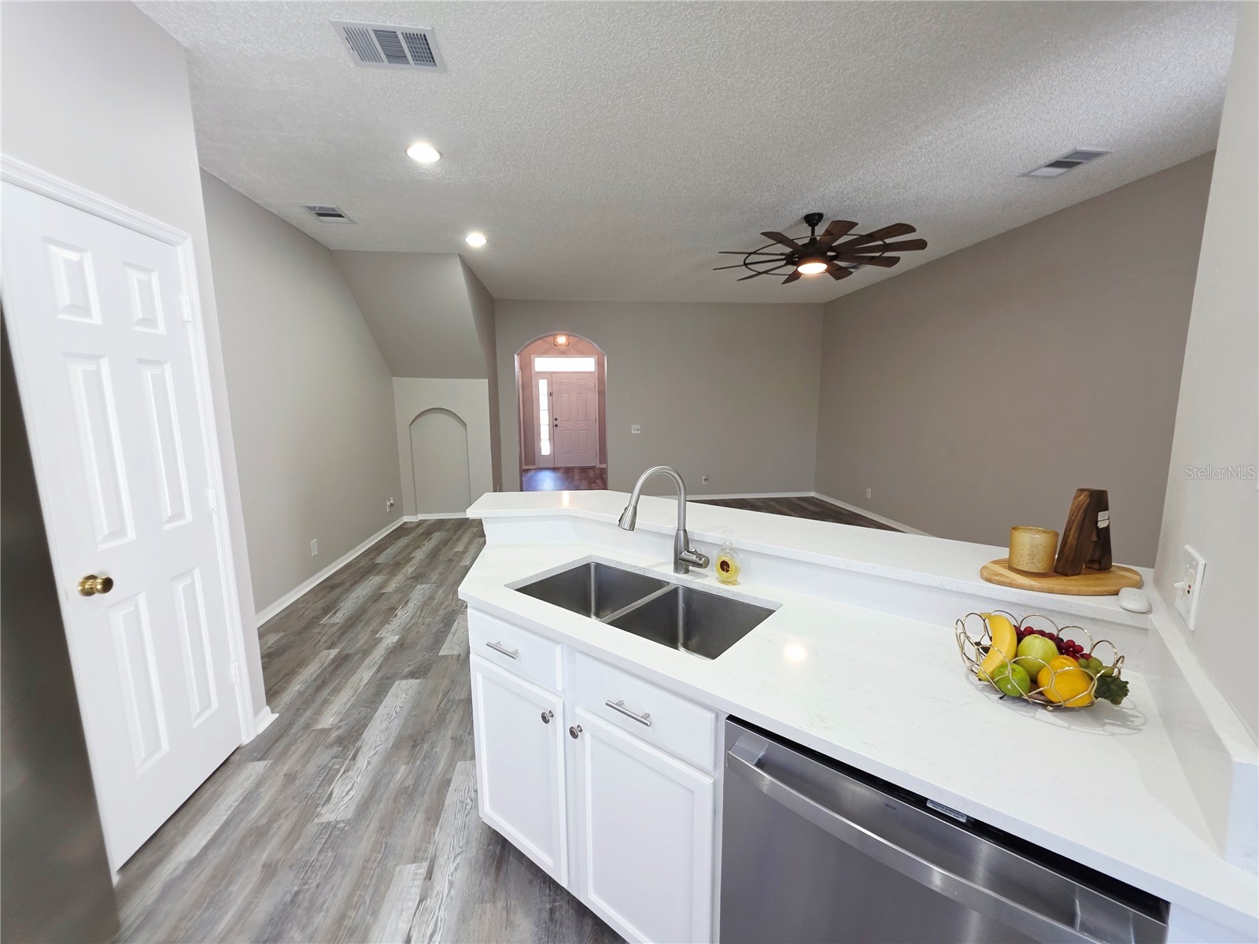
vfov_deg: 89.9
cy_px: 472
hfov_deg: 106.2
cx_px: 630
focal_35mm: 13
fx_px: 473
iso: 200
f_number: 1.9
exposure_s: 1/60
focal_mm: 2.2
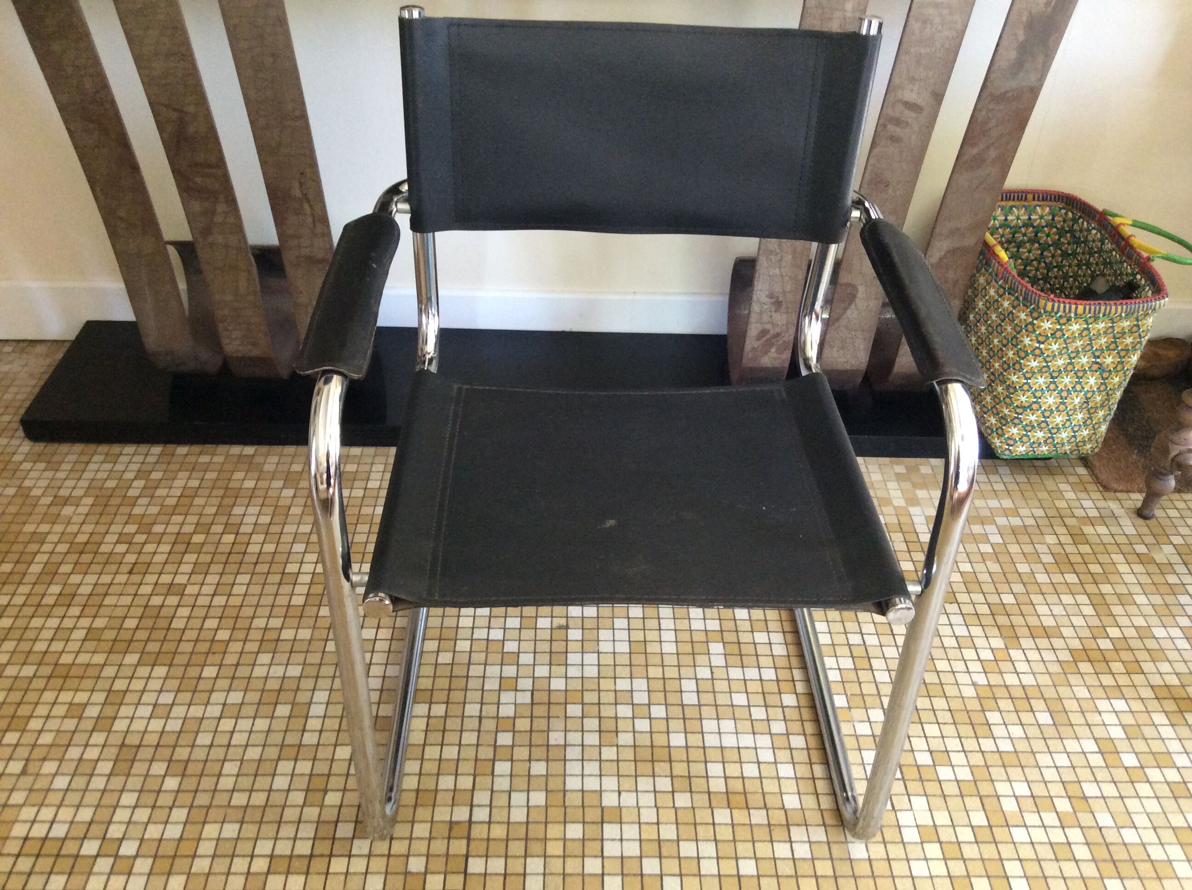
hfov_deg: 56.9
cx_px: 596
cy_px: 445
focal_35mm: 32
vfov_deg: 44.1
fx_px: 1100
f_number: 2.4
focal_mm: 3.3
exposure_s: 1/25
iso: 200
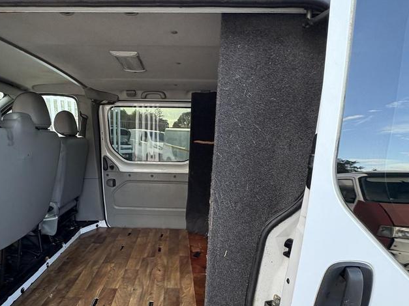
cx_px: 168
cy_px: 208
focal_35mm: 20
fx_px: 236
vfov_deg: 64.0
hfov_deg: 81.0
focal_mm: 2.22
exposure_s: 1/99
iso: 125
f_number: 2.2
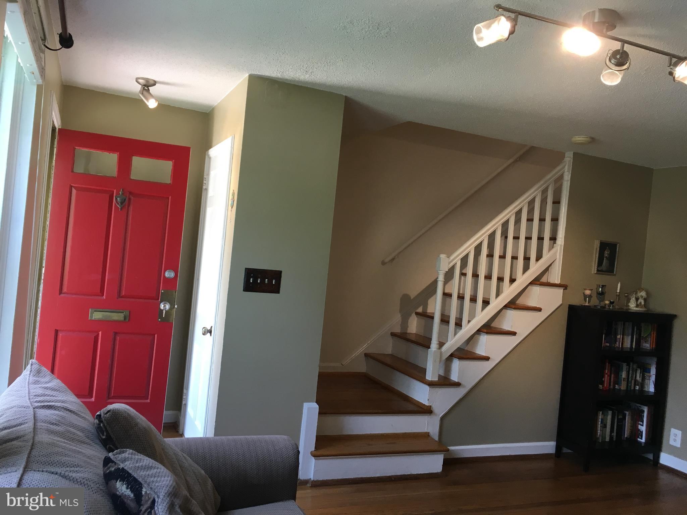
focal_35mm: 29
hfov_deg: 61.7
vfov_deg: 48.2
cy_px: 258
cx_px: 344
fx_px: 576
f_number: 2.2
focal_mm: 4.15
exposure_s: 1/30
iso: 32
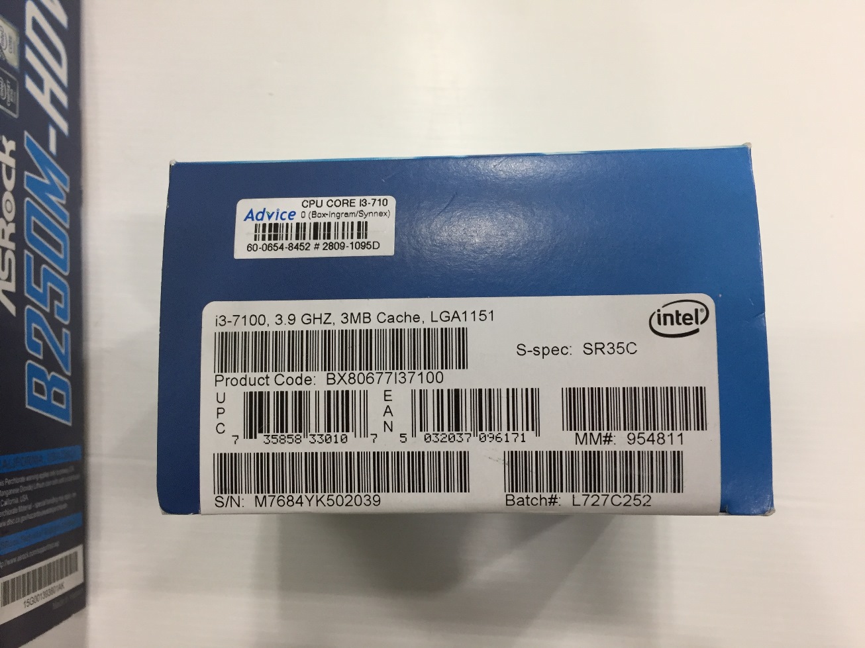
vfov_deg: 48.2
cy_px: 324
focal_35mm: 29
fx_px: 725
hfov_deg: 61.7
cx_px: 432
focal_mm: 4.15
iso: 50
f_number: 2.2
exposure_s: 1/33
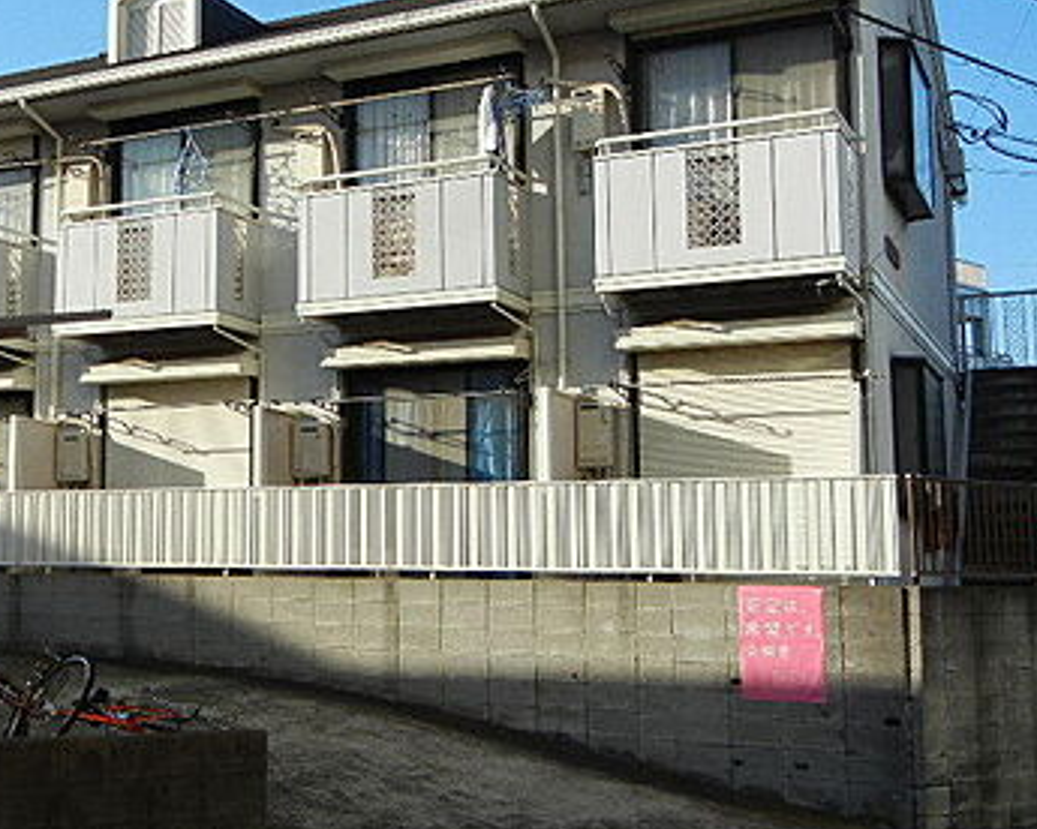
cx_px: 183
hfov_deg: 35.3
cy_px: 396
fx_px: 1565
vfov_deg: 29.7
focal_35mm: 51
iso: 160
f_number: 3.5
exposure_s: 1/963
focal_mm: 5.4
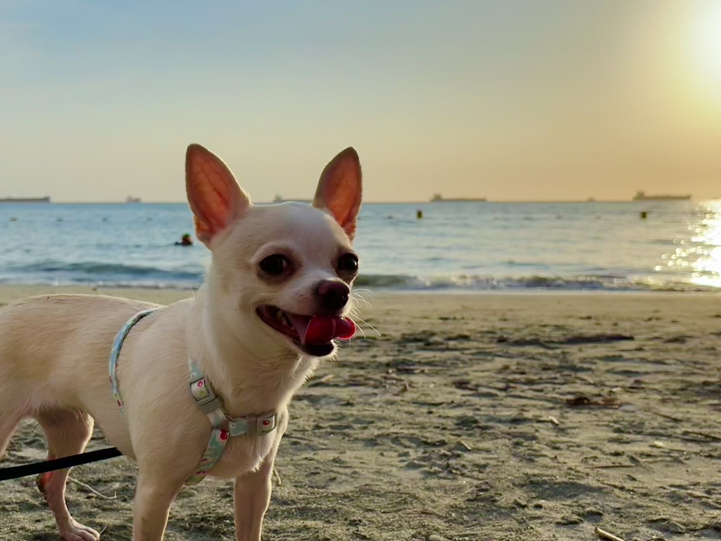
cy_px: 352
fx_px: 771
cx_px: 340
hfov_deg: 50.1
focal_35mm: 37
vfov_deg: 38.3
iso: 50
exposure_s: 1/7353
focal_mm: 5.1
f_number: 1.6
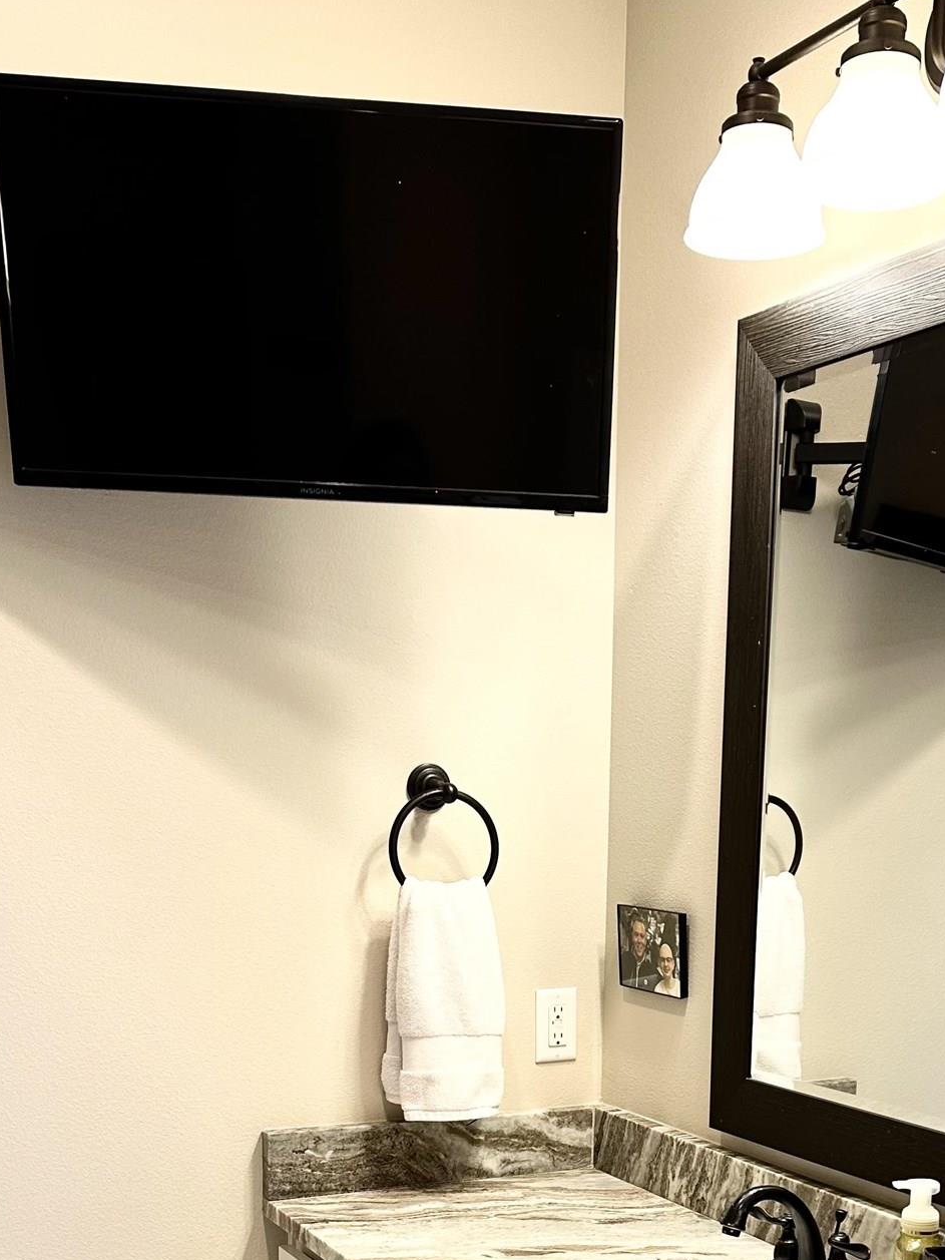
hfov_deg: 32.7
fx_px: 1601
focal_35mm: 44
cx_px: 595
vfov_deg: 39.9
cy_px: 1129
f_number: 1.78
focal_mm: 6.86
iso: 125
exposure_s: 1/60
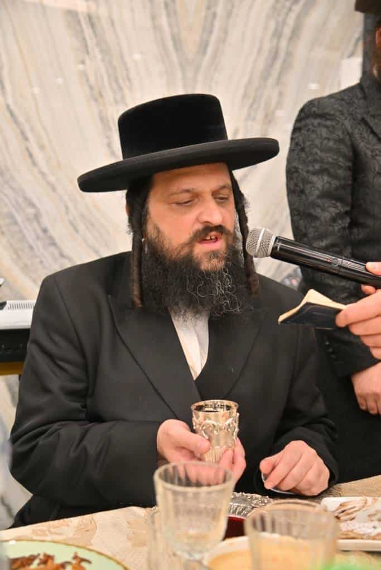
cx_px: 190
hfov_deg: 29.3
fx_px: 730
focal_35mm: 46
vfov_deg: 42.7
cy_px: 285
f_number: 4
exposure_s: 1/160
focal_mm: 46
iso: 500
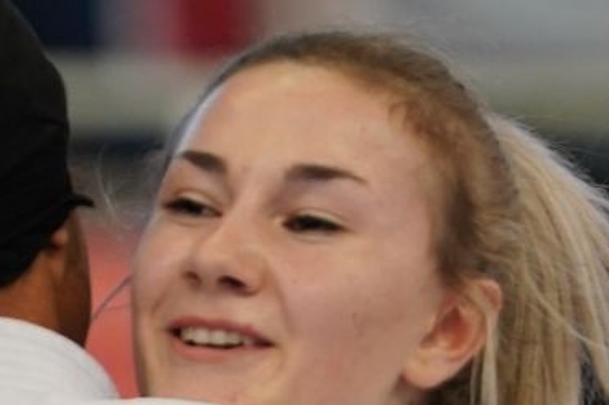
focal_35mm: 974
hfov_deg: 2.1
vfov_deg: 1.4
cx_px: -285
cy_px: 642
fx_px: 16462
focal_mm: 200
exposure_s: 1/1000
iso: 1250
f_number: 2.8
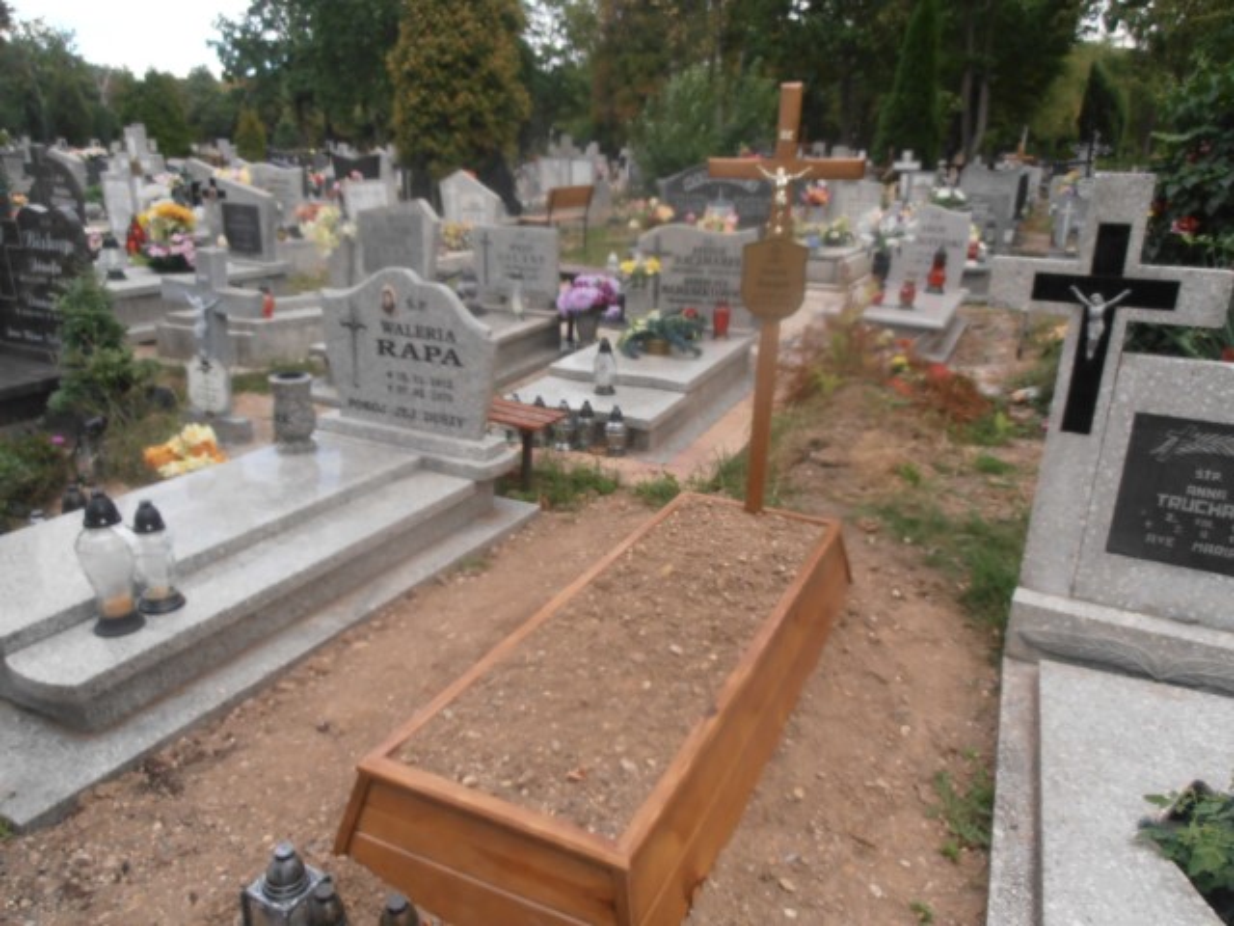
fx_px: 856
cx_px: 617
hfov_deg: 71.6
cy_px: 463
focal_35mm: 24
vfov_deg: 56.8
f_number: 3
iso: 80
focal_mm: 4.2
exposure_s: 1/400
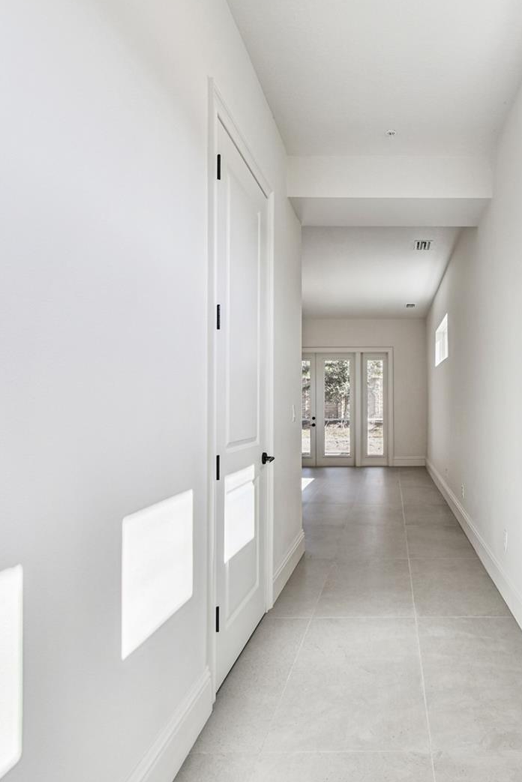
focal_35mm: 23
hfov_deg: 52.1
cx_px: 407
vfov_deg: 76.1
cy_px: 391
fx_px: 500
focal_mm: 10
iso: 100
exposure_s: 1/60
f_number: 7.1
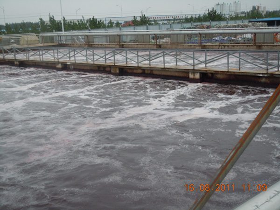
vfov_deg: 28.0
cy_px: 105
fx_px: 421
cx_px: 140
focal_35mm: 52
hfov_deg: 36.8
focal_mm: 9.3
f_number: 3.9
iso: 400
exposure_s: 1/640
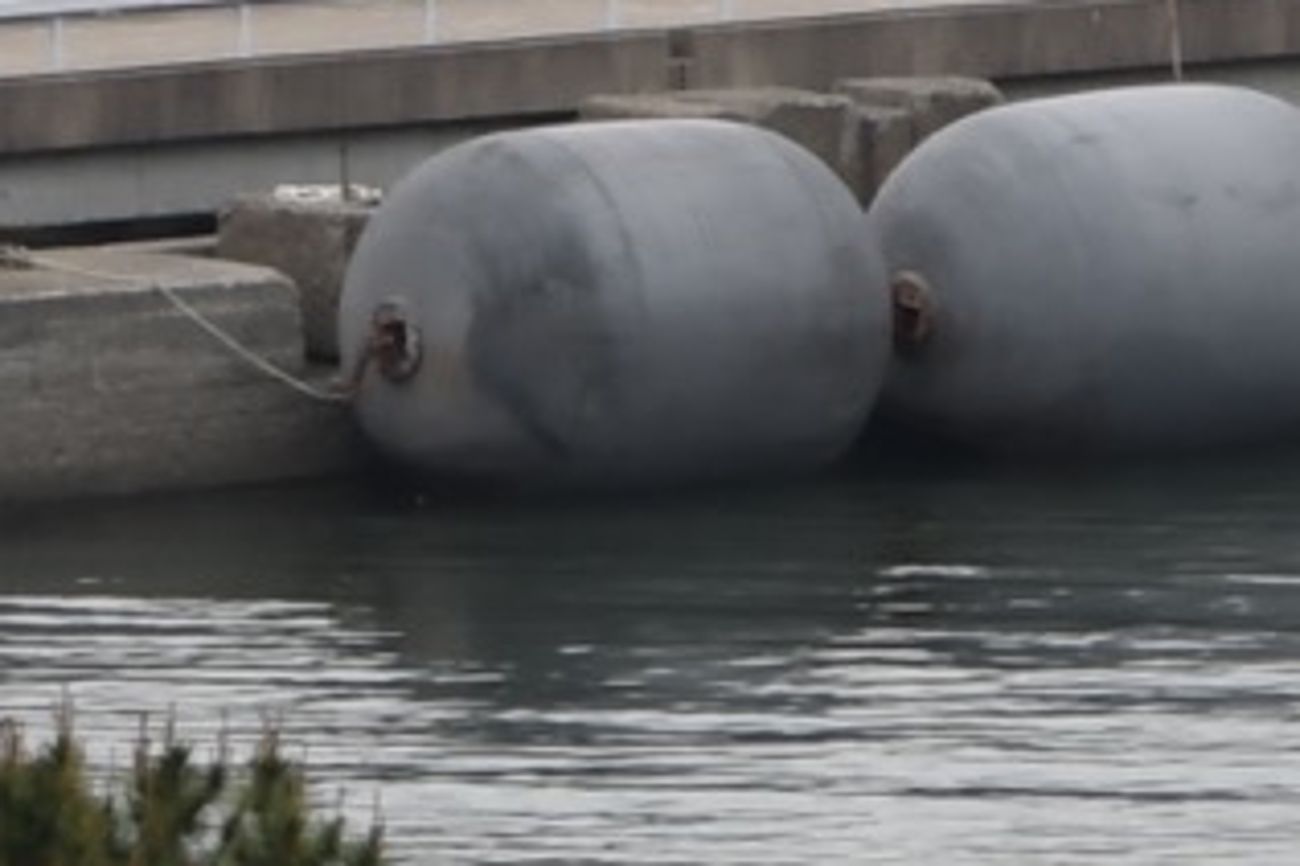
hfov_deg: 2.0
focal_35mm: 1044
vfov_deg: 1.3
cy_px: -1855
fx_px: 37679
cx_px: 2096
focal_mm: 92
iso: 200
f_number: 5.3
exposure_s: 1/160
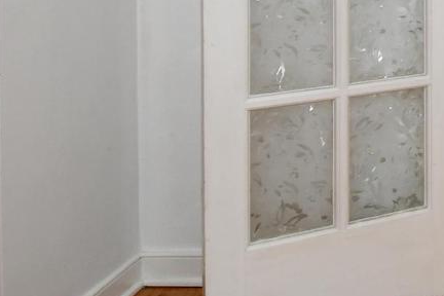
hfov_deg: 26.7
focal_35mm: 60
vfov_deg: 20.7
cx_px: 615
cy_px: -83
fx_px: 740
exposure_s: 1/60
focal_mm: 12
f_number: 4
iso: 500
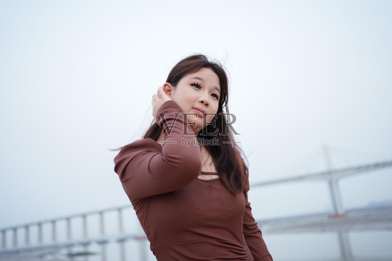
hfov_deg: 53.1
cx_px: 200
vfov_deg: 36.9
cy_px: 130
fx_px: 392
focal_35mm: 36
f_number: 2
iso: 100
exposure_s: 1/50
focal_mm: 35
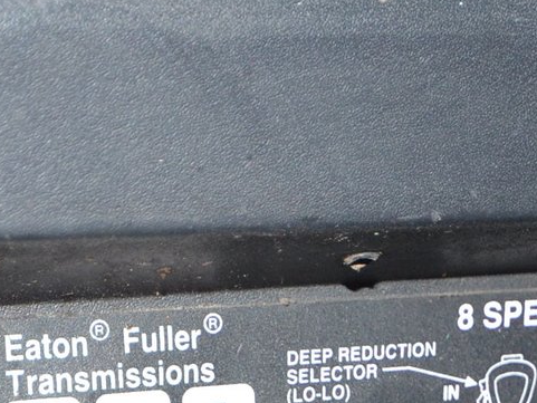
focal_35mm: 123
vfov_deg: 11.7
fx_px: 1909
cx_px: 229
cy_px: 521
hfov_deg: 16.0
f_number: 4.5
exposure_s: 1/125
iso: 800
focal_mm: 24
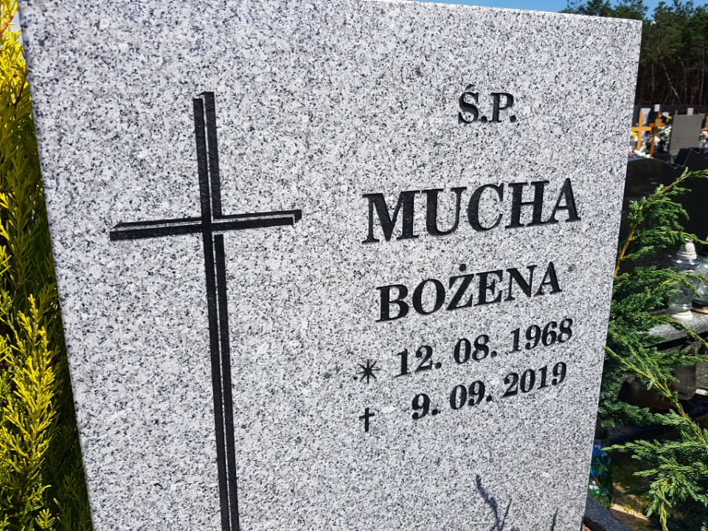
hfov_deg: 67.3
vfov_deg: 53.1
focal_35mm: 26
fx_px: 532
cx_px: 354
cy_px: 266
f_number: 1.7
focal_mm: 4.2
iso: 50
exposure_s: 1/2364
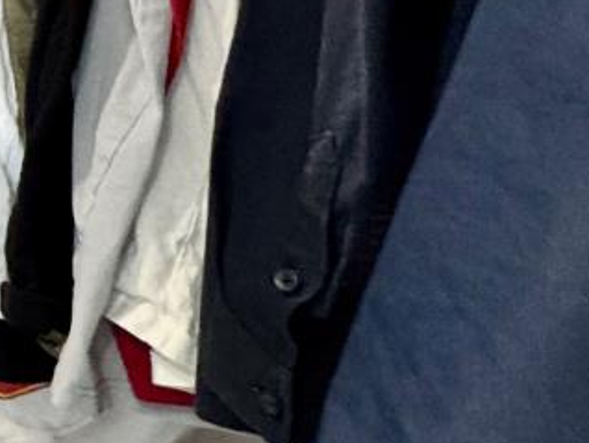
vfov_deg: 19.7
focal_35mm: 66
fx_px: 1124
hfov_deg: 16.9
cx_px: -706
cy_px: -194
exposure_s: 1/60
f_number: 2.2
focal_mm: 2.22
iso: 400
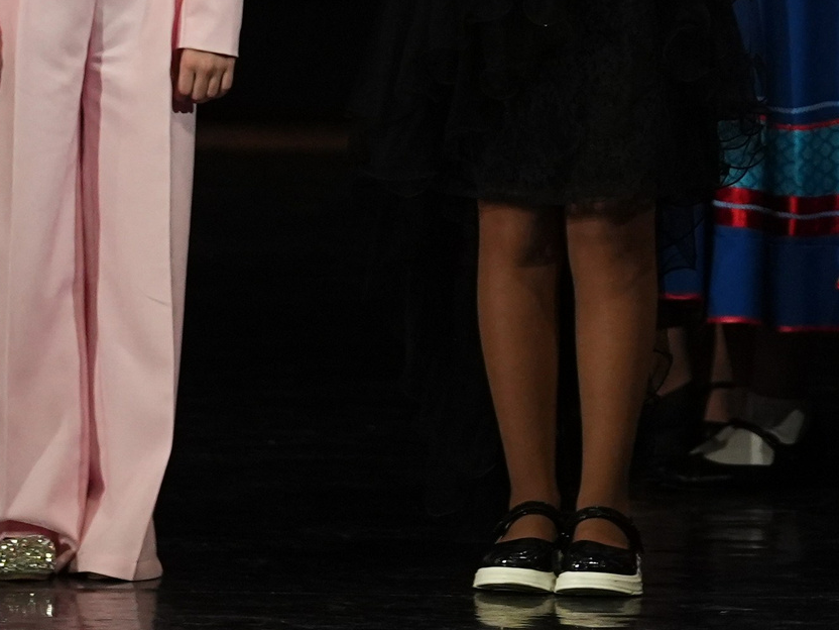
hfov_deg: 2.7
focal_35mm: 740
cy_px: -197
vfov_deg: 2.0
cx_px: 1130
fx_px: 17936
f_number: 2.8
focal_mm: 167
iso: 2000
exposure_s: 1/400
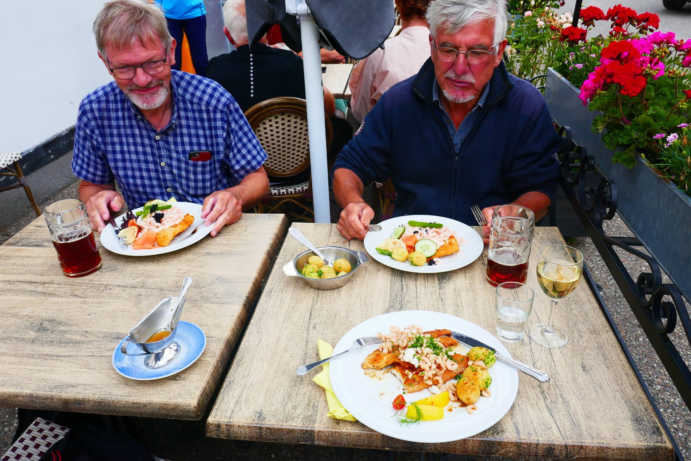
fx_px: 518
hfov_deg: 67.4
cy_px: 228
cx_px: 354
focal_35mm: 27
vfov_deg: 47.9
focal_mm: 9.1
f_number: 4.5
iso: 125
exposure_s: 1/250
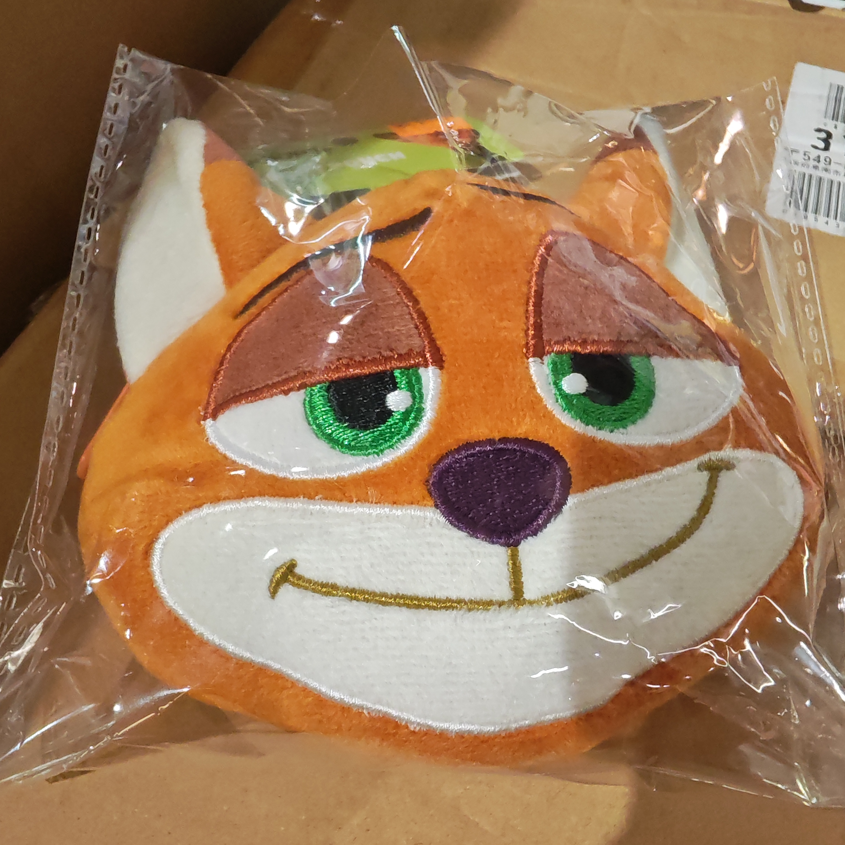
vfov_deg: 55.6
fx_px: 801
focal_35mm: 29
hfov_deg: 55.6
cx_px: 428
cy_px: 400
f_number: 2.2
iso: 160
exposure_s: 1/50
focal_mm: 1.96
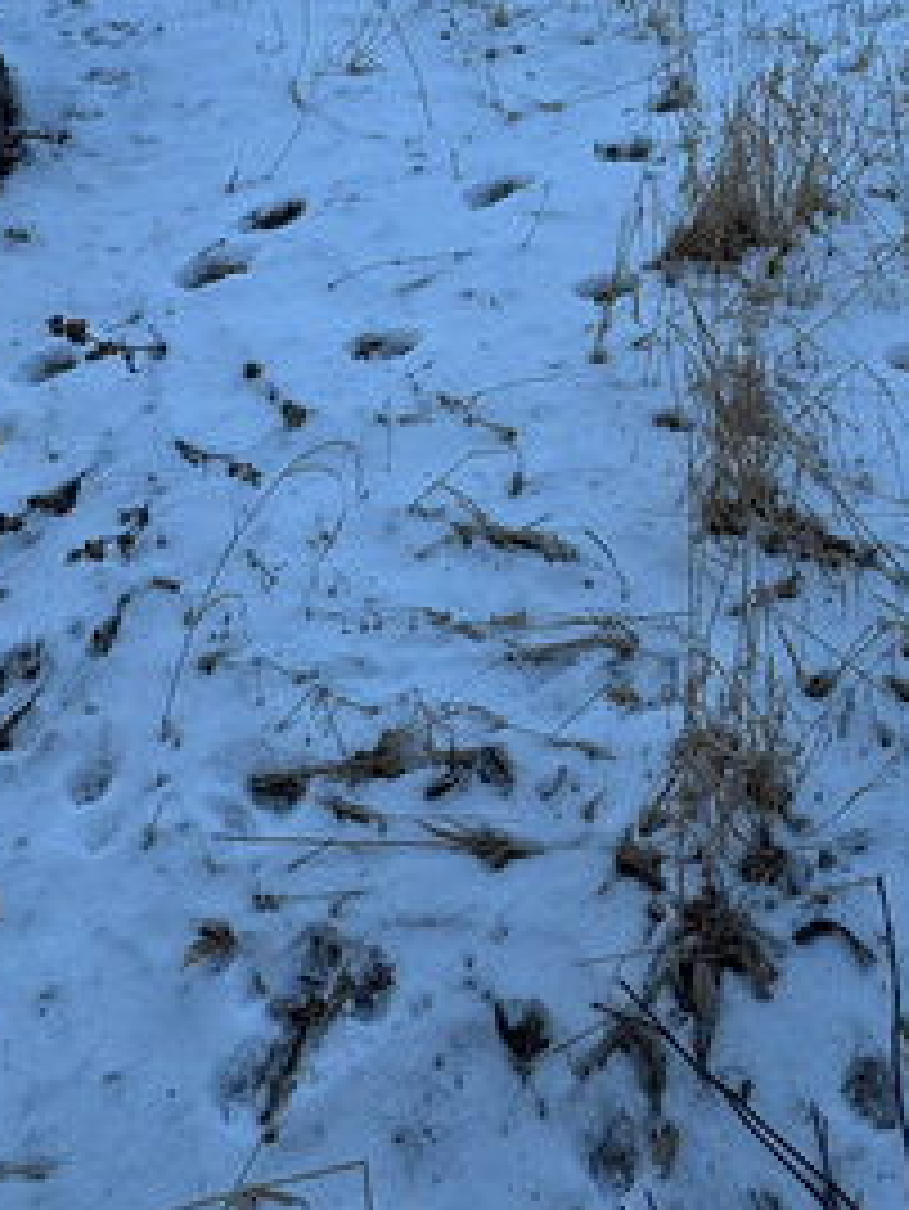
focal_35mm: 40
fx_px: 1399
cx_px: 724
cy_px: -76
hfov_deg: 34.9
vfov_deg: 39.5
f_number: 2.2
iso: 40
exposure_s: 1/356
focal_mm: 2.22
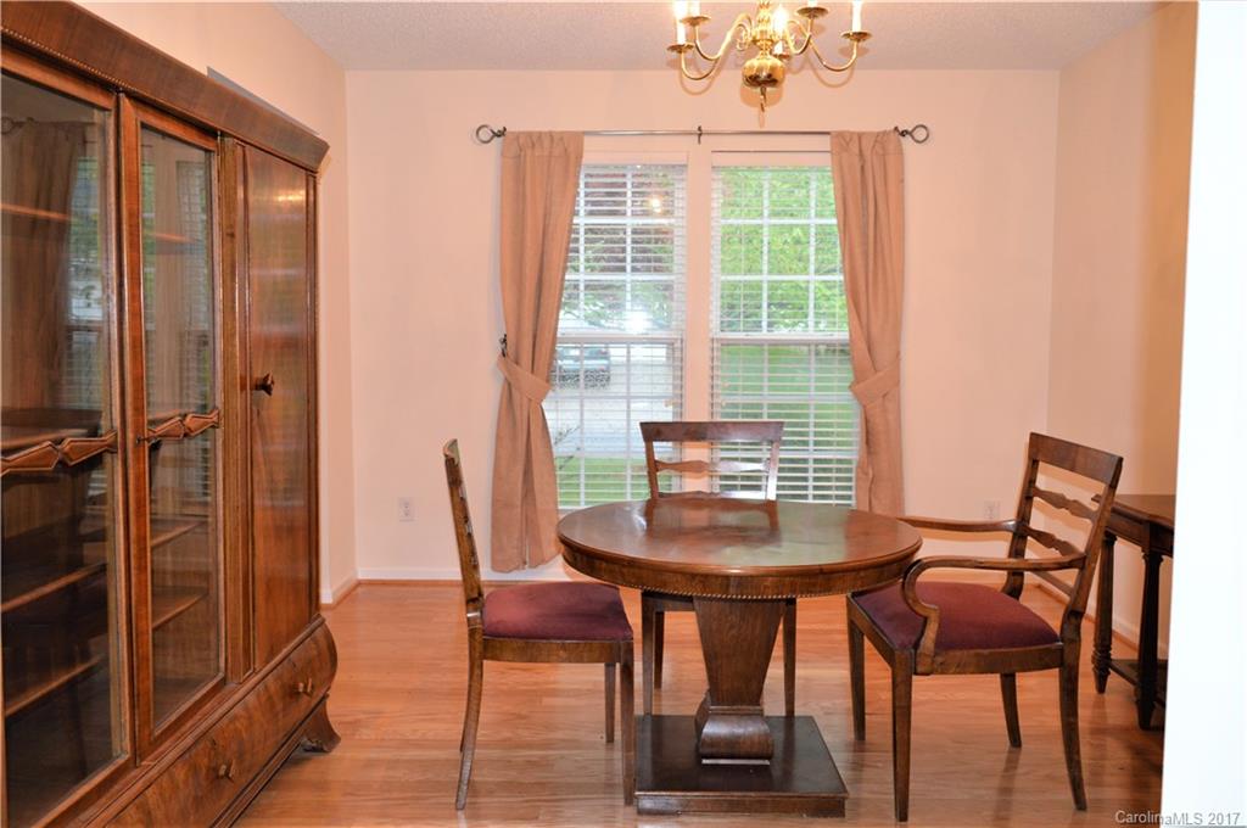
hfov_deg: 67.4
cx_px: 624
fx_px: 934
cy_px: 414
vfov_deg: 47.8
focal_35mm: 27
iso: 720
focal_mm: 18
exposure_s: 1/60
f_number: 3.5
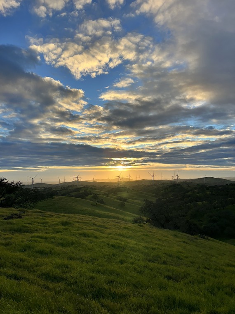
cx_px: 118
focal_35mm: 24
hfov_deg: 56.8
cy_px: 157
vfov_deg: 71.6
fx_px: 217
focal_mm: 6.86
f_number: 1.78
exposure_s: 1/2028
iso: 80
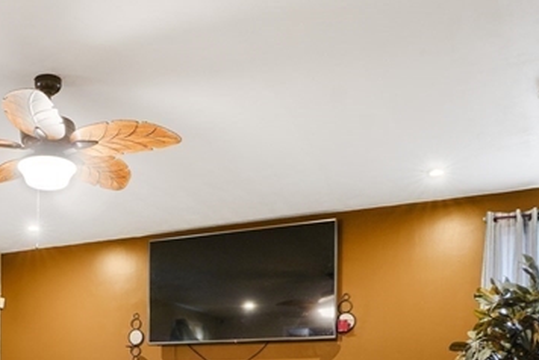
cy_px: 417
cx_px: 104
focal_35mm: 46
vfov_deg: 26.5
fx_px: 689
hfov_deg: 40.8
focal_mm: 16
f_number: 8
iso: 320
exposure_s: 1/3
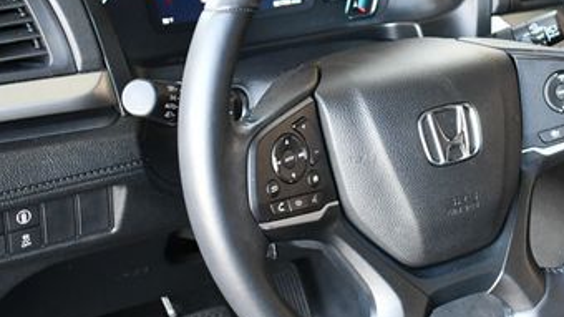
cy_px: 151
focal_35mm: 79
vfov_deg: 15.3
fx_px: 1181
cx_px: 464
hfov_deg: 26.3
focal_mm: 20
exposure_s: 1/125
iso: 1800
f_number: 3.8
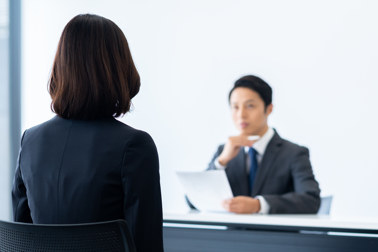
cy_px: 126
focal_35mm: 85
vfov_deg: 16.1
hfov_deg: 23.9
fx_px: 893
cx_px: 189
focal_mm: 85
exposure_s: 1/200
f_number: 3.5
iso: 320
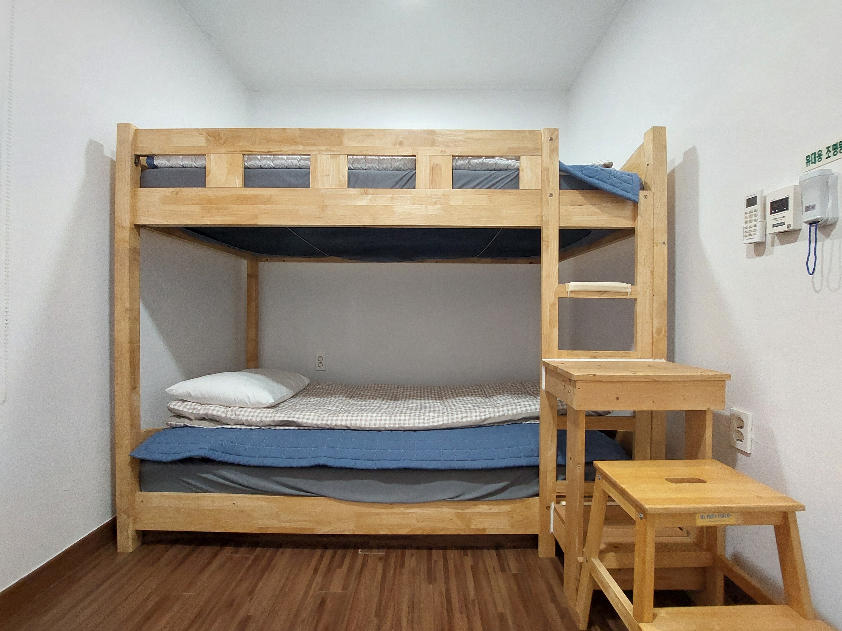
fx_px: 316
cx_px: 421
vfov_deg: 89.9
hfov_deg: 106.2
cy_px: 316
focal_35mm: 13
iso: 400
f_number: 2.2
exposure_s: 1/50
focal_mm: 1.74
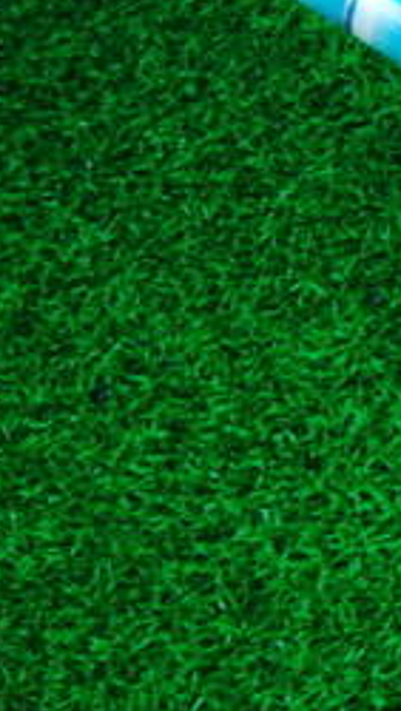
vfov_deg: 20.6
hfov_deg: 11.0
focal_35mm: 103
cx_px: 708
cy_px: 193
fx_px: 1943
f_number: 3.6
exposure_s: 1/40
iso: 400
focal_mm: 6.42
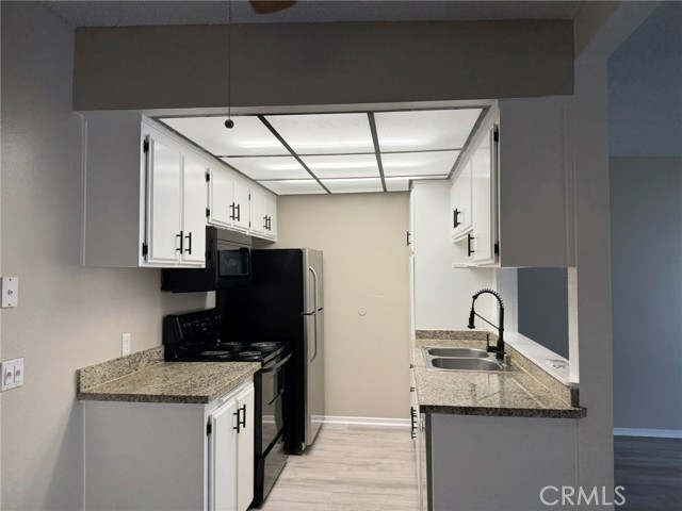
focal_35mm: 24
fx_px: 473
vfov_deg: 56.8
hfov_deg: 71.6
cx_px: 341
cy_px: 256
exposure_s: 1/176
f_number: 1.78
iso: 80
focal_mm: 6.76
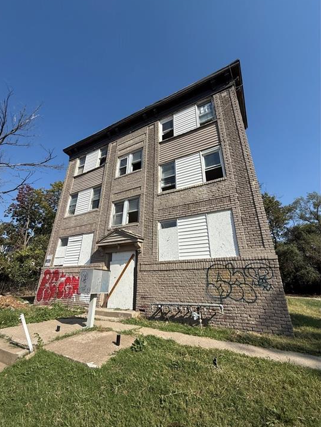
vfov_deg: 98.2
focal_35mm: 15
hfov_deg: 81.7
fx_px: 185
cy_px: 210
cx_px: 150
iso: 50
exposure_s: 1/2841
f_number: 2.2
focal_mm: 2.22
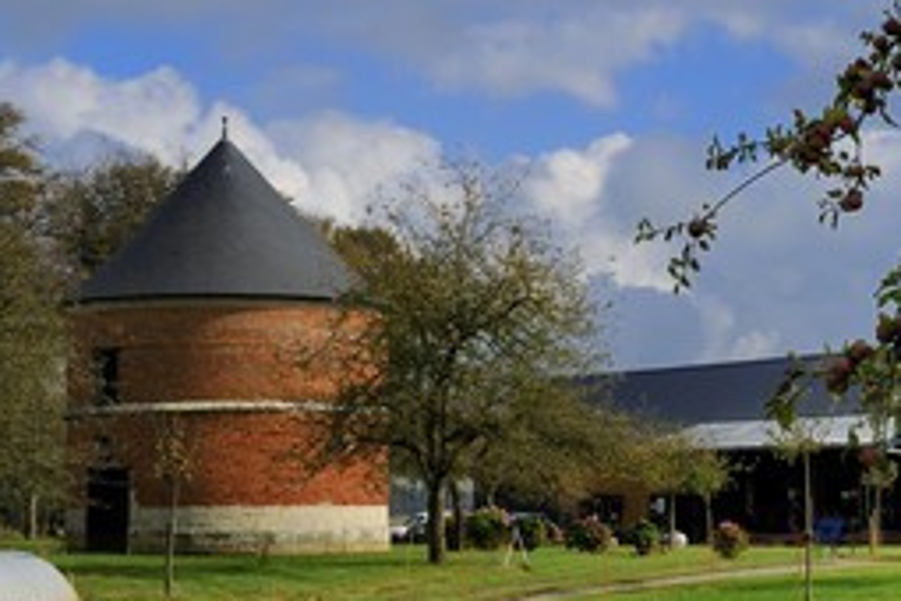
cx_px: 509
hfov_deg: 25.7
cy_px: 435
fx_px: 1977
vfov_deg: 17.2
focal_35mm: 79
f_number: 16
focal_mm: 48
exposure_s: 1/160
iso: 200
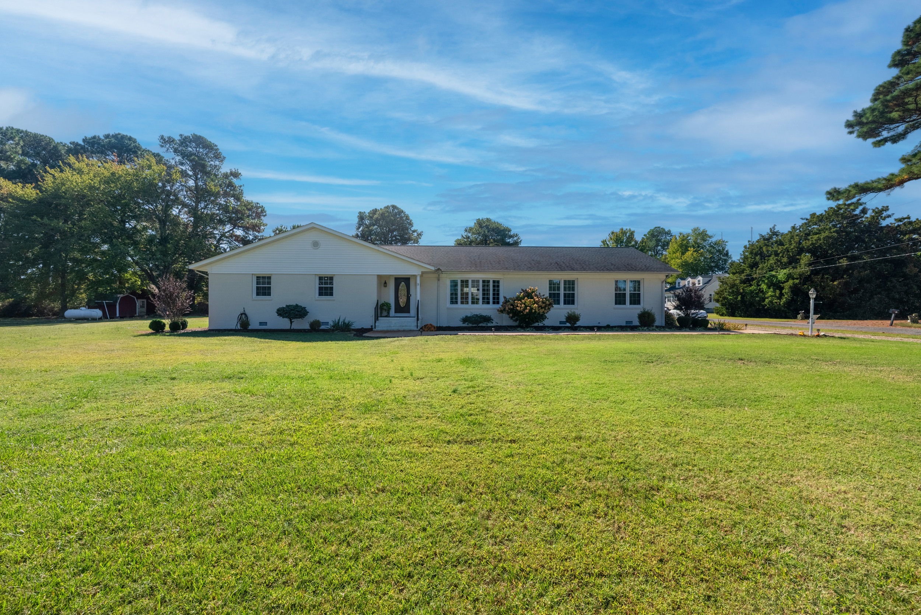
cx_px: 460
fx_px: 358
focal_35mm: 14
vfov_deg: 81.3
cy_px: 308
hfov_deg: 104.2
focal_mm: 14
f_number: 6.3
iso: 800
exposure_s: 1/6400
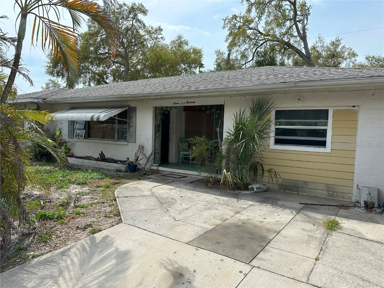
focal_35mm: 24
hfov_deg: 71.6
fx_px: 266
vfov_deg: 56.8
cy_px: 144
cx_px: 192
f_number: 1.78
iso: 80
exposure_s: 1/4348
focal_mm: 6.86
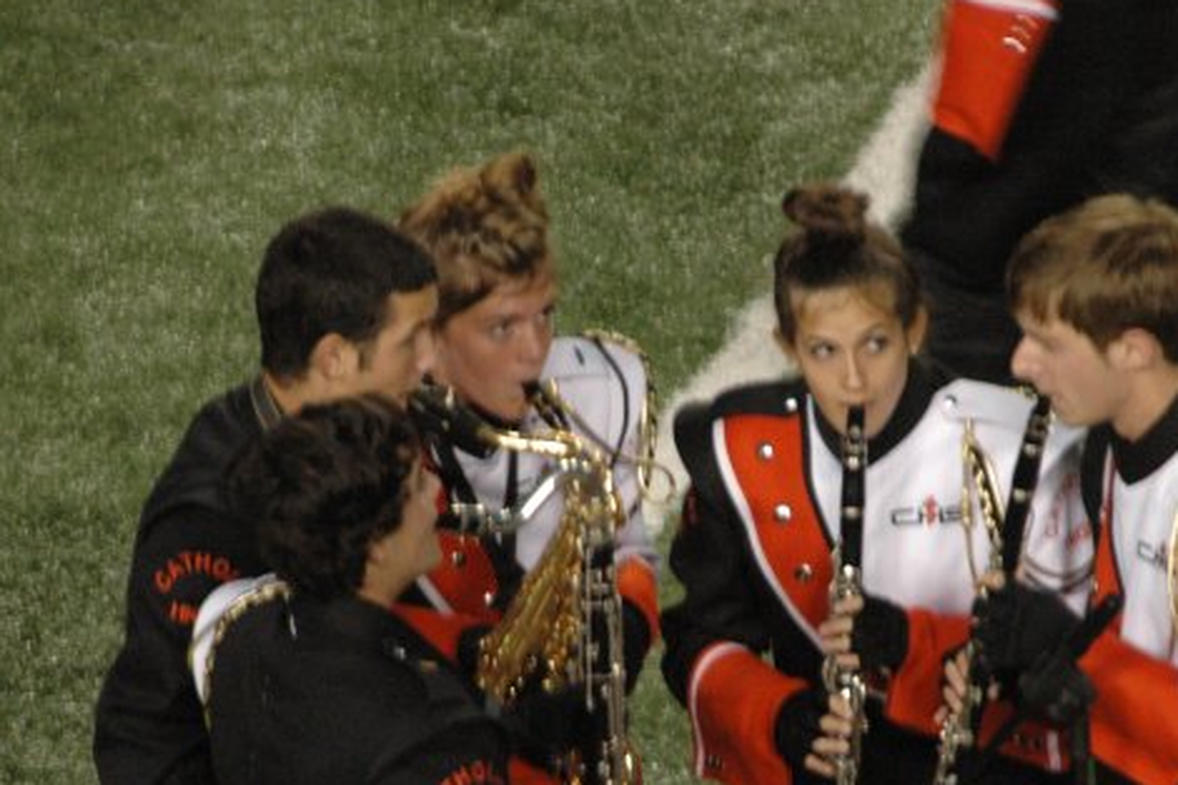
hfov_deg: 2.0
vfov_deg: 1.3
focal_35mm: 1021
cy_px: 619
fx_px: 33396
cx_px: 742
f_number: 5.6
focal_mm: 400
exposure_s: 1/60
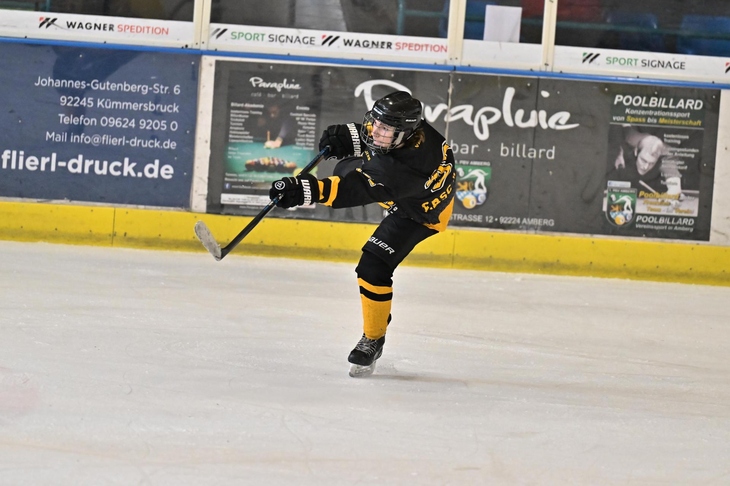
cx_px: 365
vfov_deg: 4.6
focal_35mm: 300
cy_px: 243
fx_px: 6081
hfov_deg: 6.9
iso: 3200
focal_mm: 200
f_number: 2.8
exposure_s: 1/1000
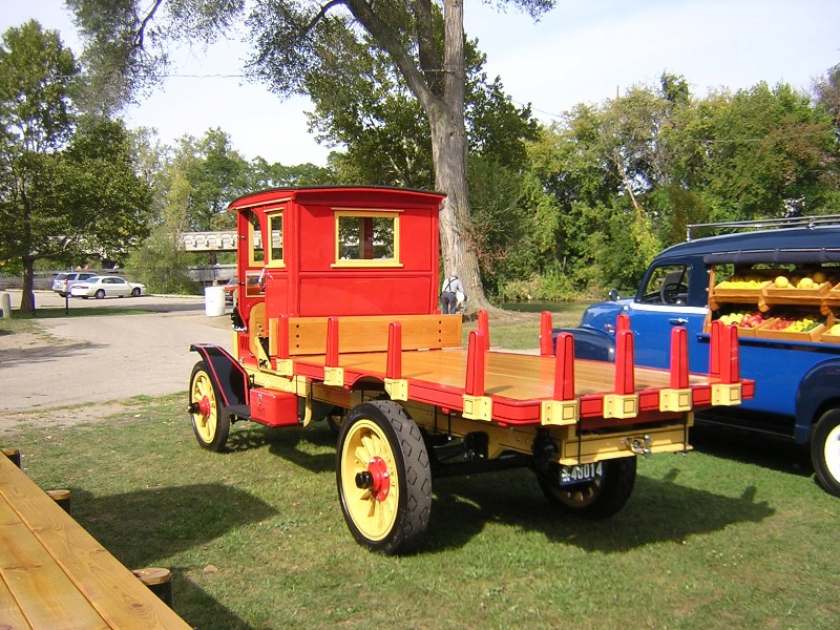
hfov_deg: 51.4
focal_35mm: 36
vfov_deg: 39.7
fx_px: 874
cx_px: 420
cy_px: 315
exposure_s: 1/599
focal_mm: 4.7
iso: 100
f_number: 2.6
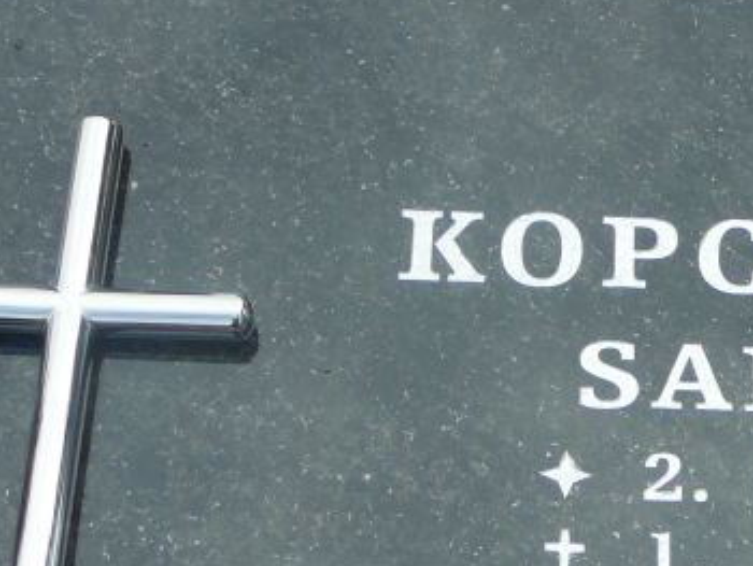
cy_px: 435
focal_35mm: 95
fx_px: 2068
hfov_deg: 20.2
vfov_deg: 15.5
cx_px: 671
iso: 80
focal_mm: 7.8
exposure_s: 1/500
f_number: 3.4
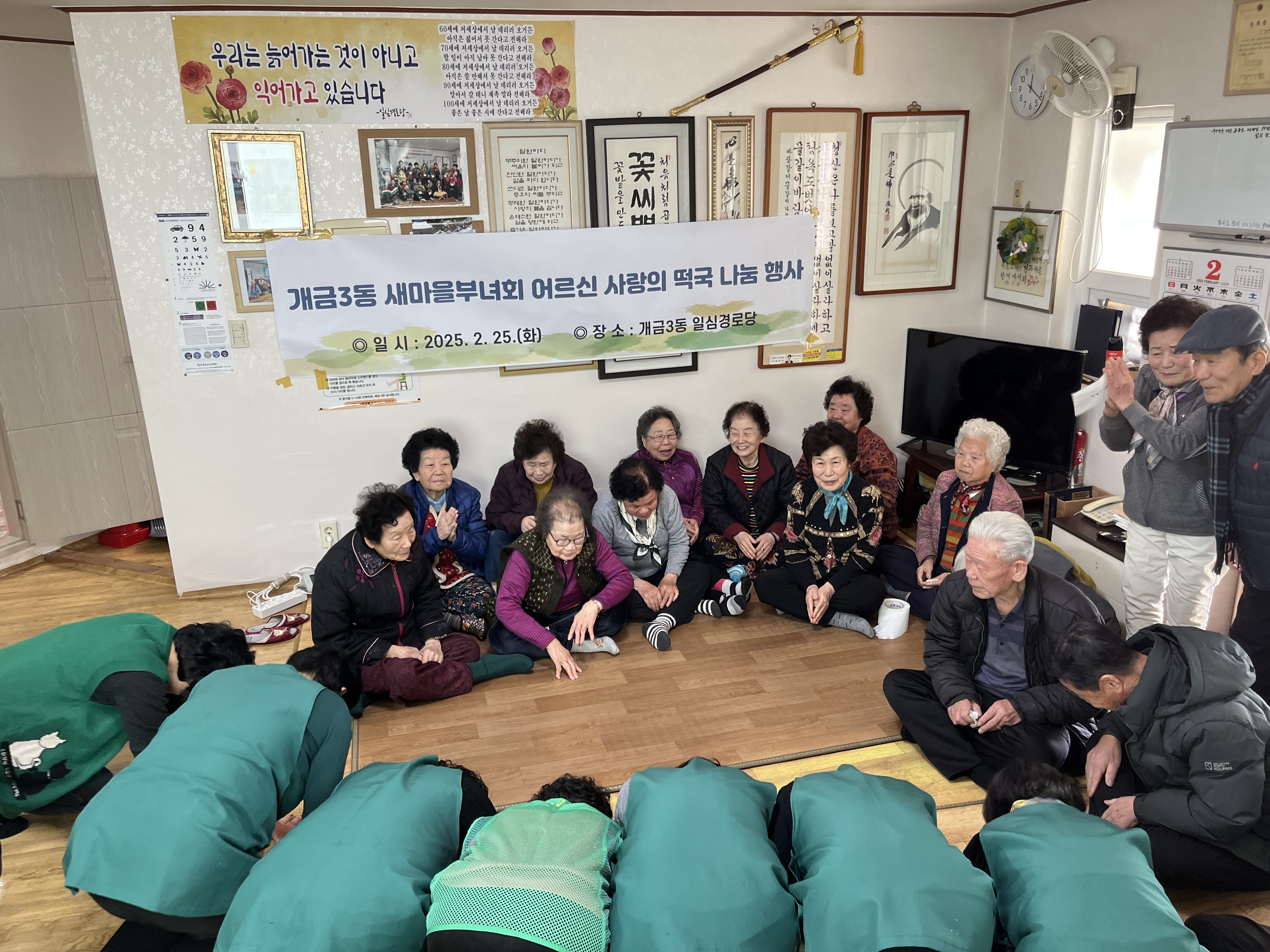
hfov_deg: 67.3
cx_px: 635
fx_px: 954
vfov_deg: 53.1
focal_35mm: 26
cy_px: 476
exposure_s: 1/60
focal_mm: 5.1
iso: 125
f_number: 1.6
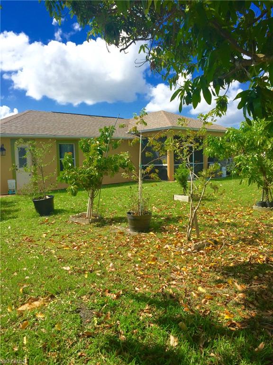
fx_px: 305
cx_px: 136
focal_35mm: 29
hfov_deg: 48.2
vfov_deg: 61.7
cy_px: 182
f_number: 2.2
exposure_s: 1/2639
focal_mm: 4.15
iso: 32
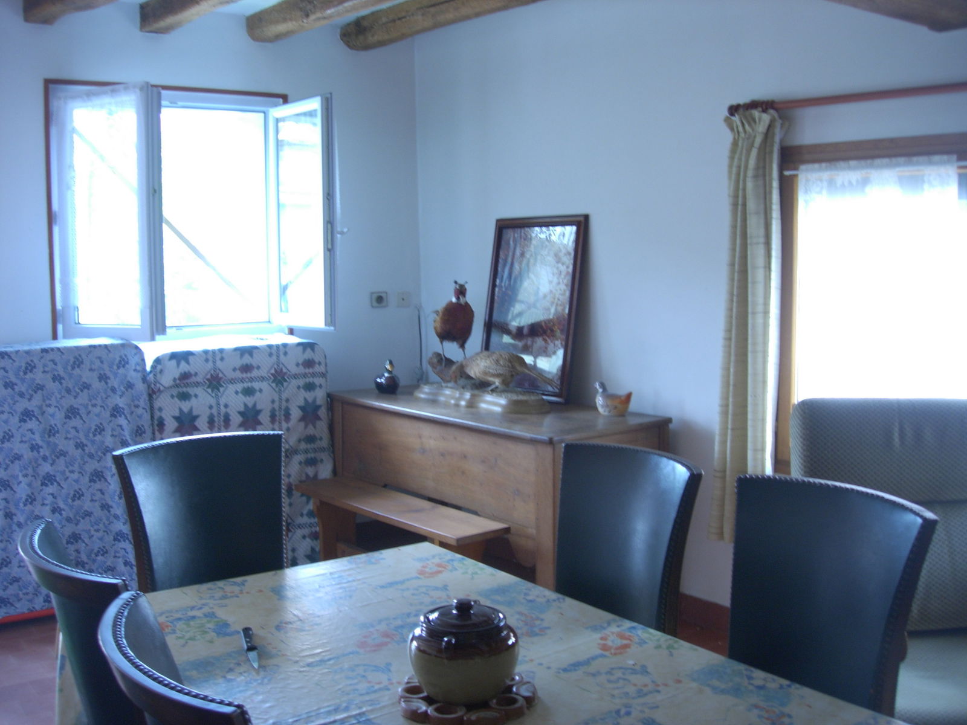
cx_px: 484
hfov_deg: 49.0
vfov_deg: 37.7
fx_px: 1062
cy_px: 362
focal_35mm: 38
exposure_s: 1/12.3
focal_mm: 7.8
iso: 64
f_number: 2.8
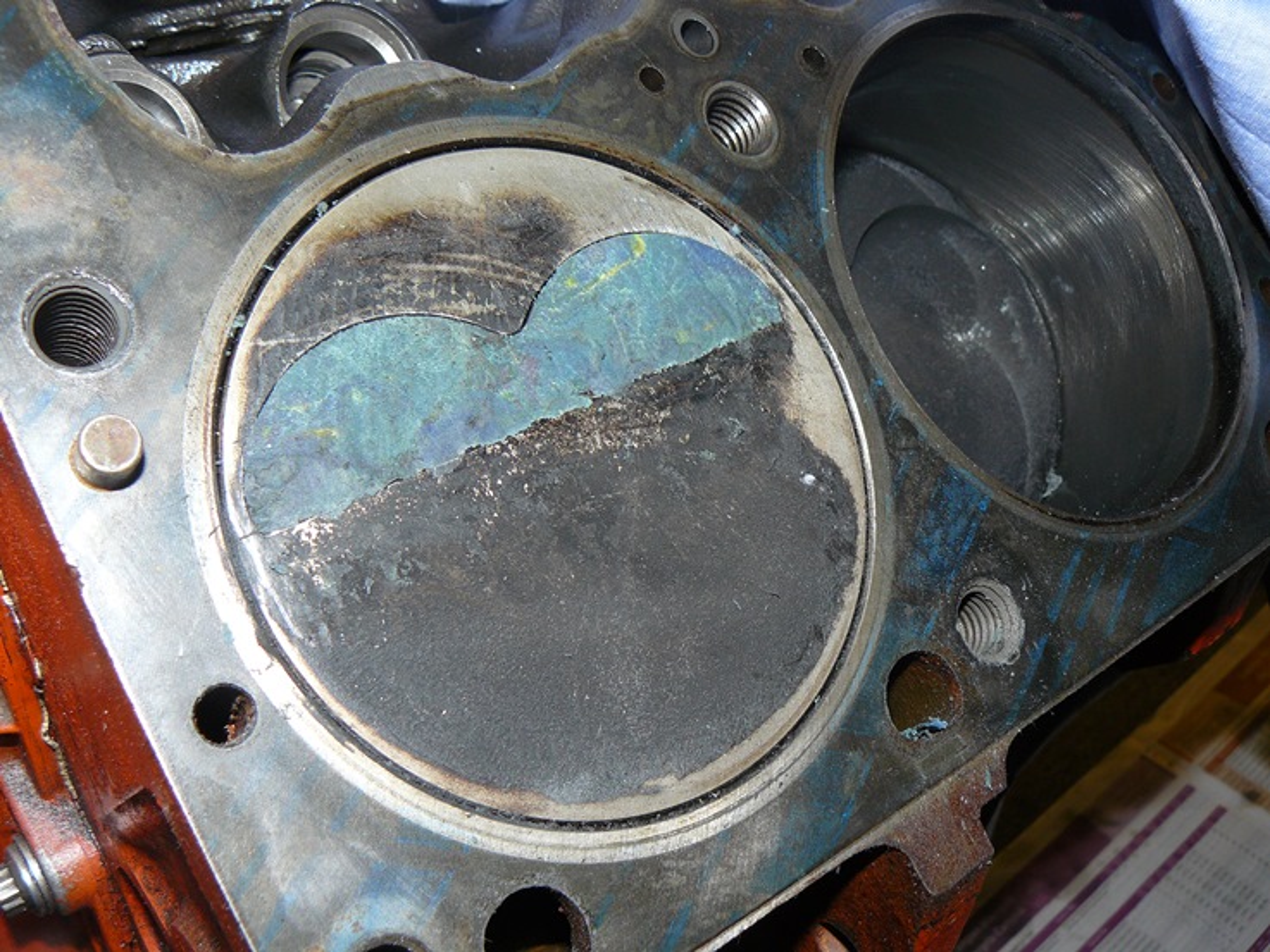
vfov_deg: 39.7
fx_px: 1321
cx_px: 635
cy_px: 476
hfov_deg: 51.3
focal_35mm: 36
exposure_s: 1/30
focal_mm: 6
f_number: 4
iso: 100
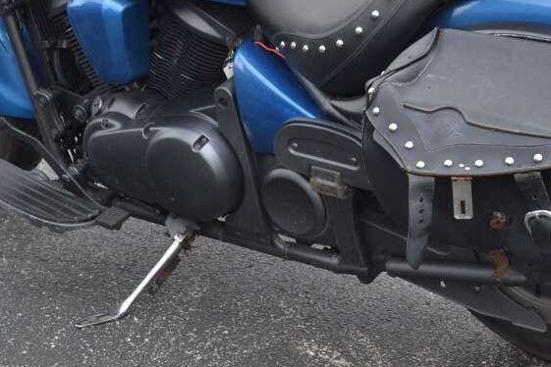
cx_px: 376
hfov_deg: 26.1
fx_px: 1178
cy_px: 11
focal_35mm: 77
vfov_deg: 17.4
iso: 320
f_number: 5.6
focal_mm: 24
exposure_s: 1/125
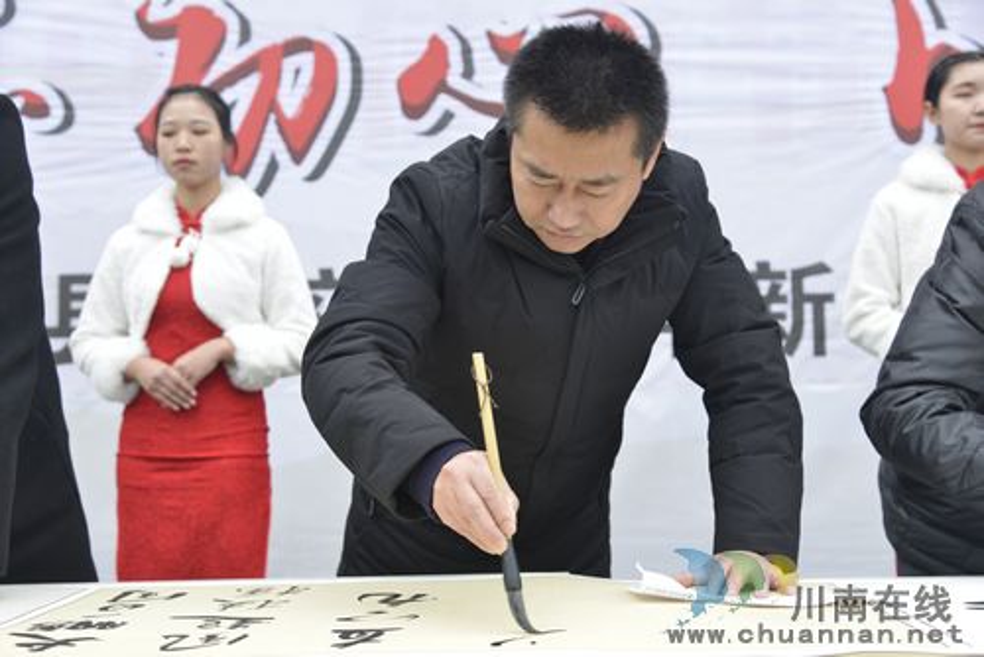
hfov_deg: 41.1
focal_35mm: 48
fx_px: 1313
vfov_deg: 28.1
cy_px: 328
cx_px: 492
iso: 640
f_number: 5.6
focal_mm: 48
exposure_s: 1/250
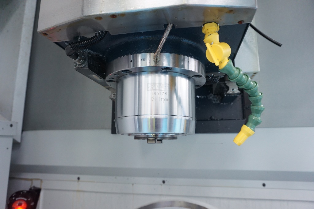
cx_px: 157
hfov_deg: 73.7
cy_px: 104
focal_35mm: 24
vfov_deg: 53.1
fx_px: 209
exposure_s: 1/60
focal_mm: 16
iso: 1250
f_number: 4
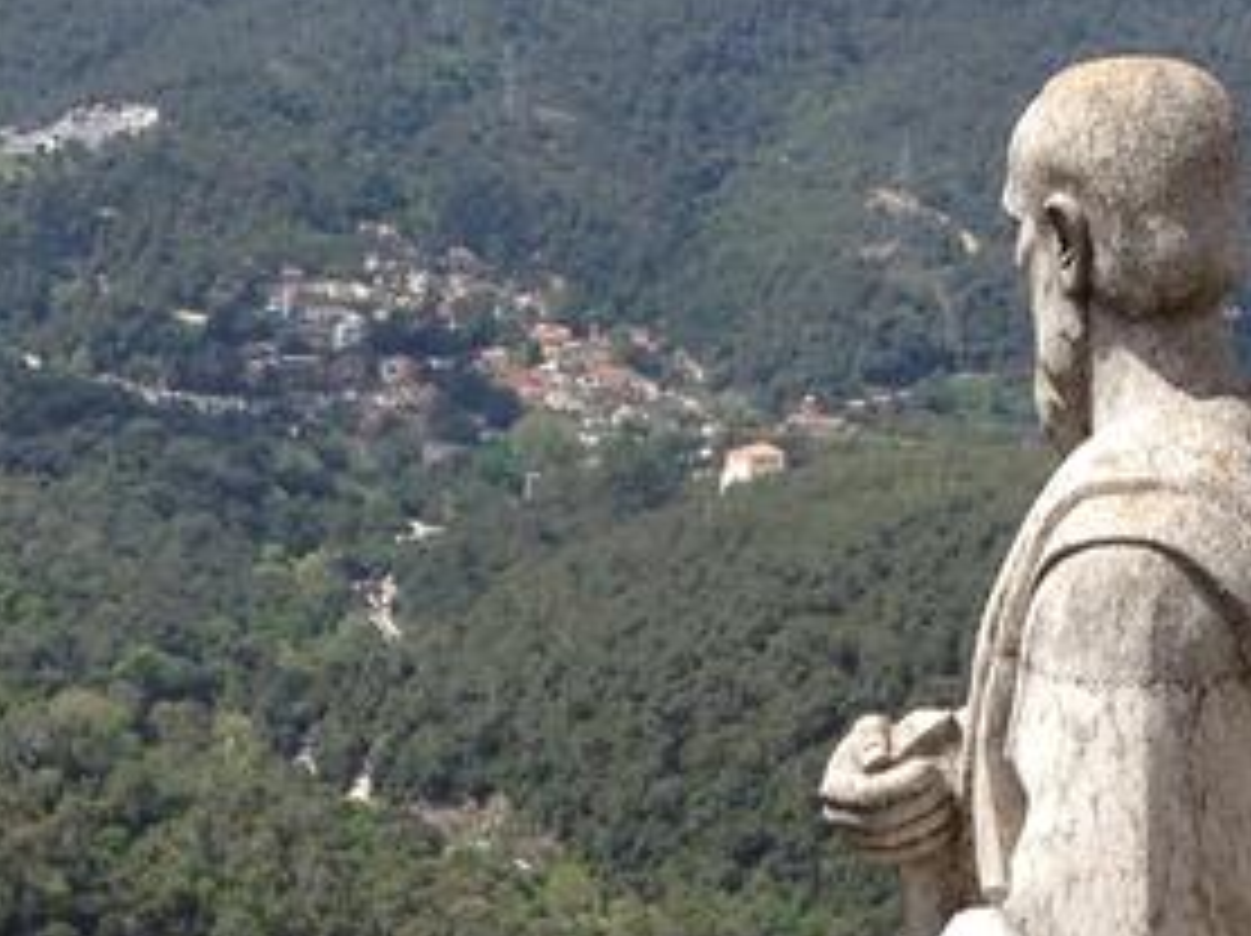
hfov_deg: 15.3
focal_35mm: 129
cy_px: 1314
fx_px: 4658
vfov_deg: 11.1
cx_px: 684
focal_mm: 4.28
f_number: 2.4
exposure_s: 1/1416
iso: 50
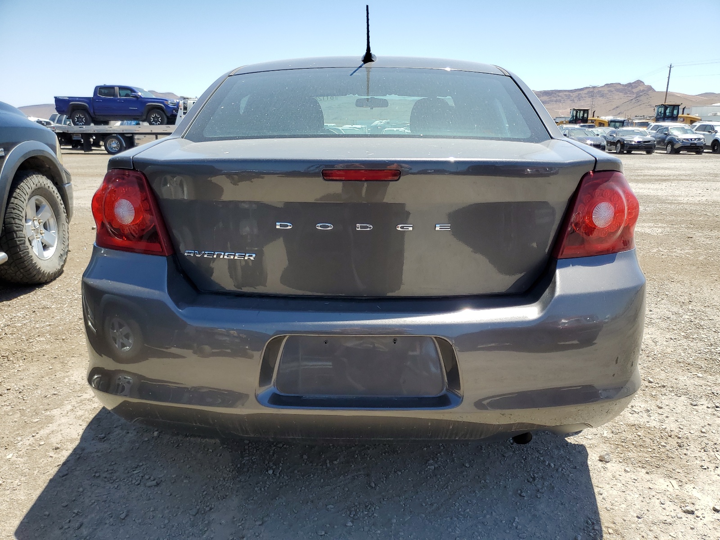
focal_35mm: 26
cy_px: 270
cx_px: 360
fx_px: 541
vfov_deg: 53.1
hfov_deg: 67.3
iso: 50
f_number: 1.5
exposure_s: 1/2000
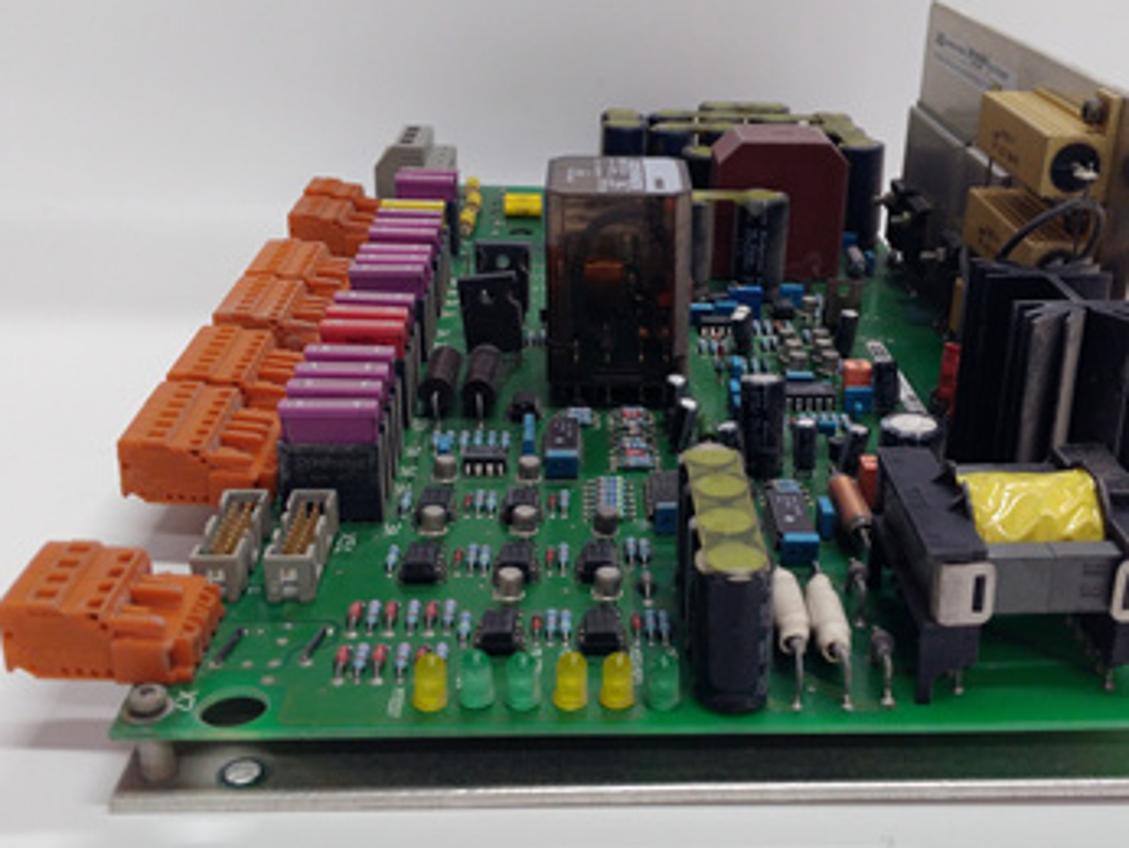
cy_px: 419
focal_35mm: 39
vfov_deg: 36.9
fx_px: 1273
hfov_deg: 47.7
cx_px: 646
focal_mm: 3.79
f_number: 2
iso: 135
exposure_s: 1/33
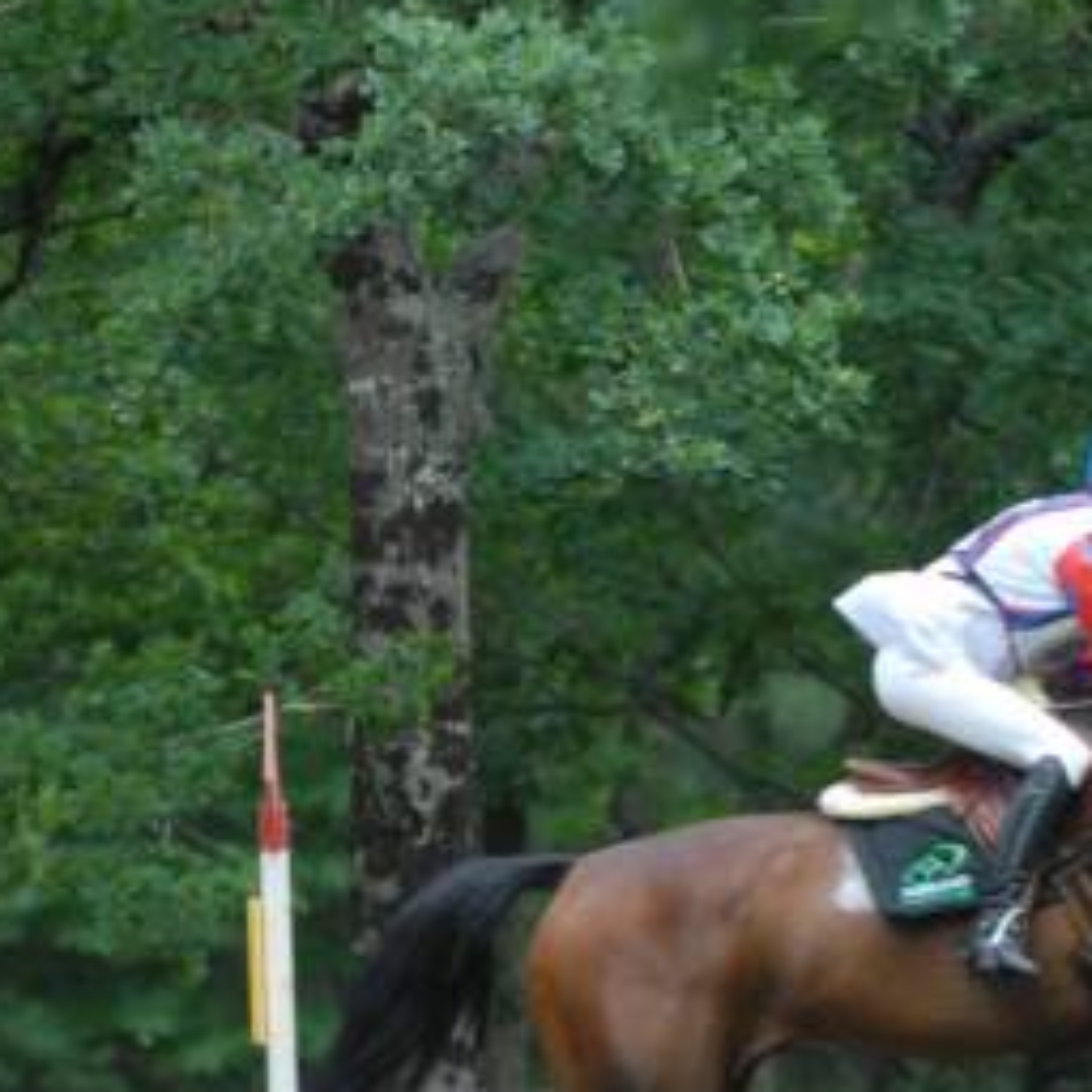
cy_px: 956
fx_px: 18202
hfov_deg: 3.4
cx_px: 819
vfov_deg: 3.4
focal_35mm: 510
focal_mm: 160
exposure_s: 1/640
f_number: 2.8
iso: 500
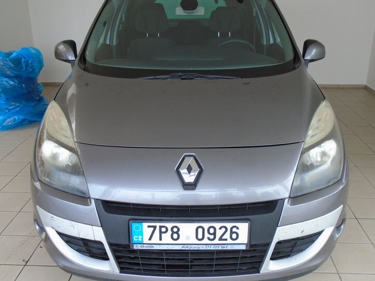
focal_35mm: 37
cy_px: 155
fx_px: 401
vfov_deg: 38.6
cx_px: 191
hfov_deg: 50.1
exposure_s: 1/40
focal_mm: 4.6
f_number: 3.2
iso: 100
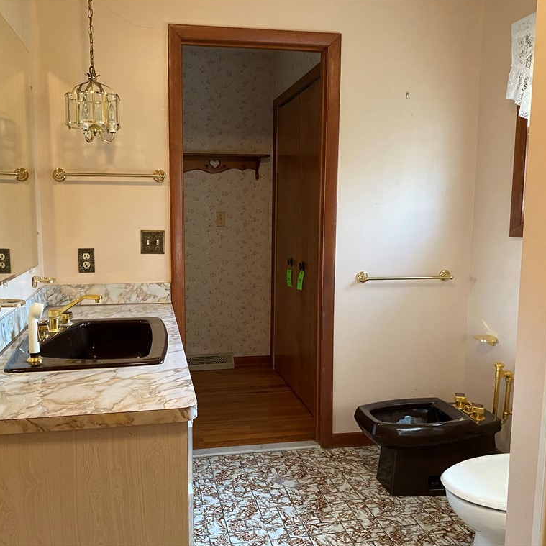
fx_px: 553
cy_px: 271
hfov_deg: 52.4
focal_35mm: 31
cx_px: 245
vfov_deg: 52.5
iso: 250
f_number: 1.8
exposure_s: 1/60
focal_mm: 4.25
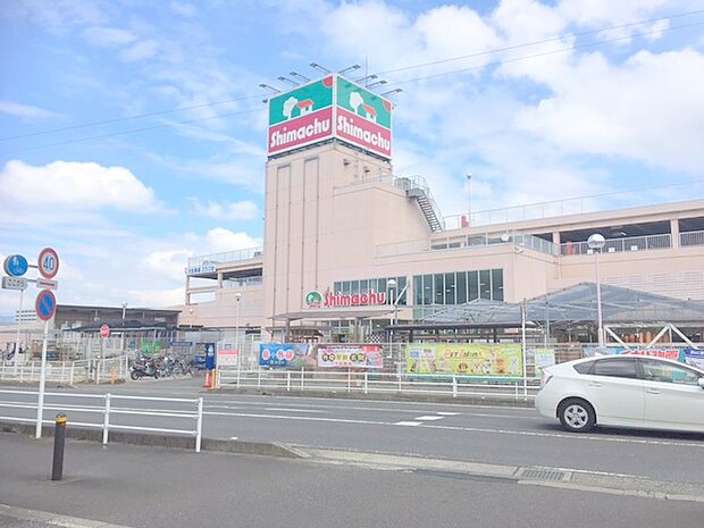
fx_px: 590
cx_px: 352
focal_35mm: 29
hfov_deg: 61.7
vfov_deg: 48.2
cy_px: 264
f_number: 2.2
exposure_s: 1/1748
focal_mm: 4.15
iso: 25
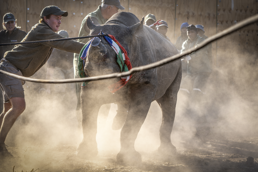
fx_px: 552
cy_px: 86
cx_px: 129
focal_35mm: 77
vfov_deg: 17.7
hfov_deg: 26.3
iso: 100
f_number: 4.5
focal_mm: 77
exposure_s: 1/320
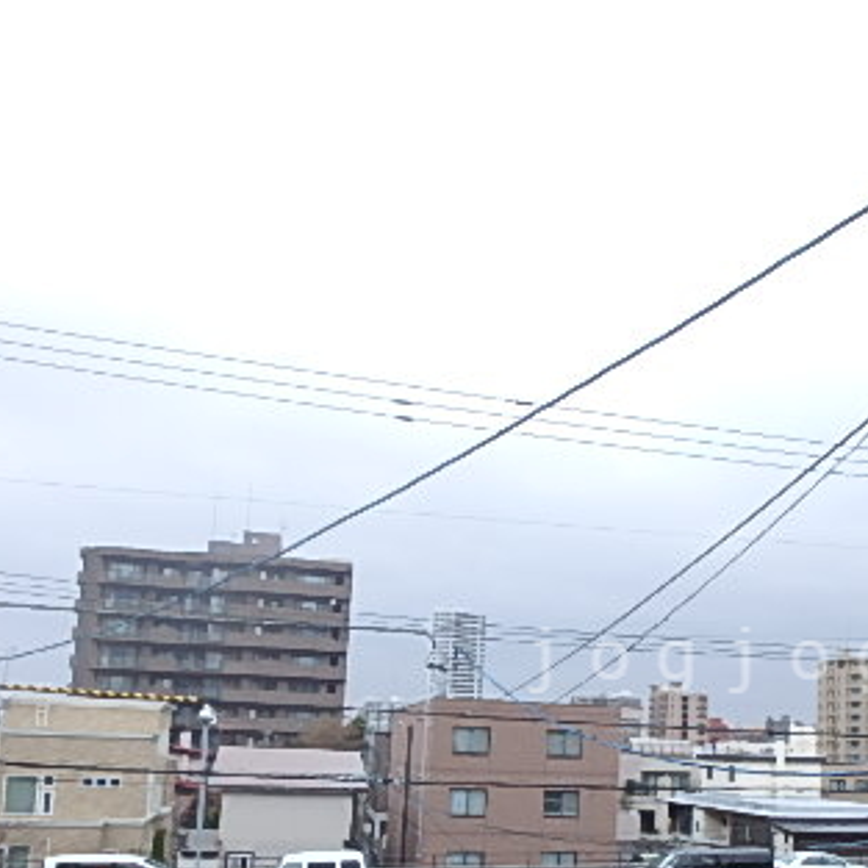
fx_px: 1078
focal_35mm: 38
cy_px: 660
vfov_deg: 42.4
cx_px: 718
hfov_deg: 41.6
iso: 125
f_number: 3.5
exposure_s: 1/200
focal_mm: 3.7
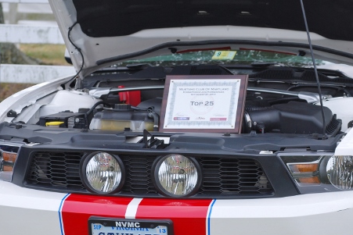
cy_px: 151
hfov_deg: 12.9
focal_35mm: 160
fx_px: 1566
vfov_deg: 8.6
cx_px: 193
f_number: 5.6
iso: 200
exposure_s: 1/500
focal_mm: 75
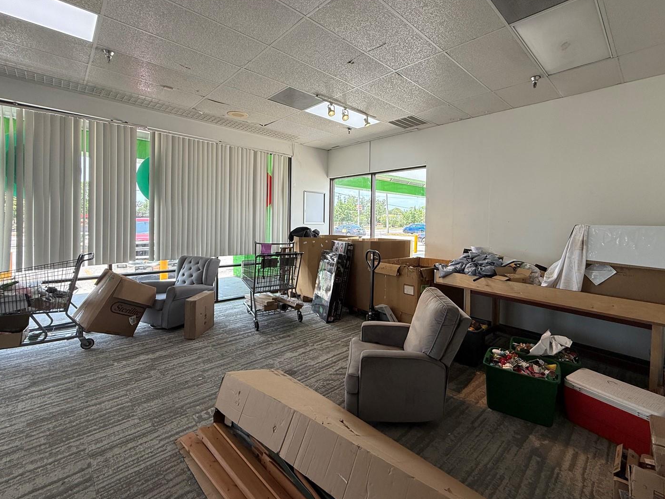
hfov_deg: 94.3
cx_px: 361
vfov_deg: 77.9
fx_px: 307
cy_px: 225
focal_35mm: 16
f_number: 2.2
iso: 50
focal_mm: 2.22
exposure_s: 1/202
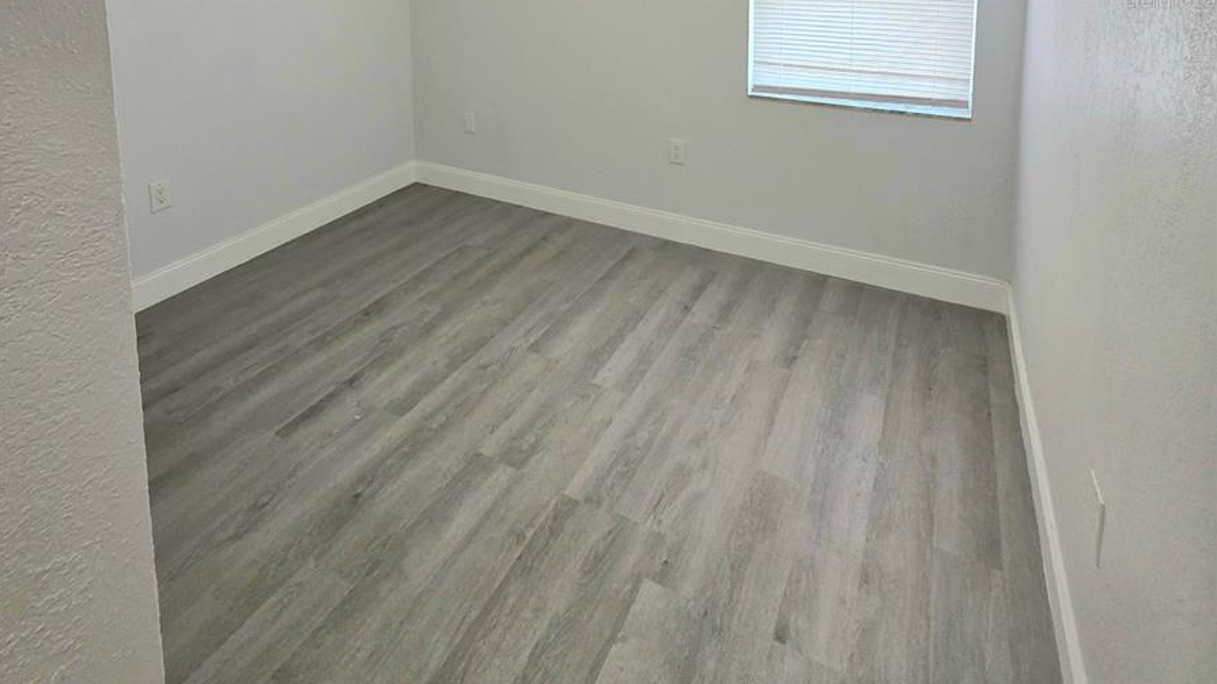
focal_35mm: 19
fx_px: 613
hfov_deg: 89.6
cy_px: -1
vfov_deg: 48.1
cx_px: 608
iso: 200
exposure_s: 1/120
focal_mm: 2.2
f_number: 1.9
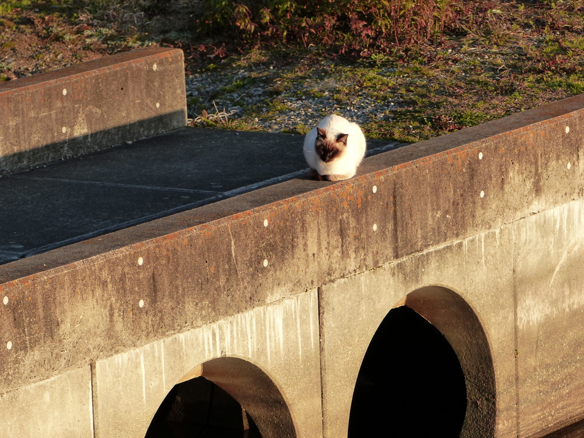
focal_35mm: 245
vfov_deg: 6.1
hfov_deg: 8.1
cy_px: 219
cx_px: 292
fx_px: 4133
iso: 160
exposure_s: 1/320
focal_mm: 44
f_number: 4
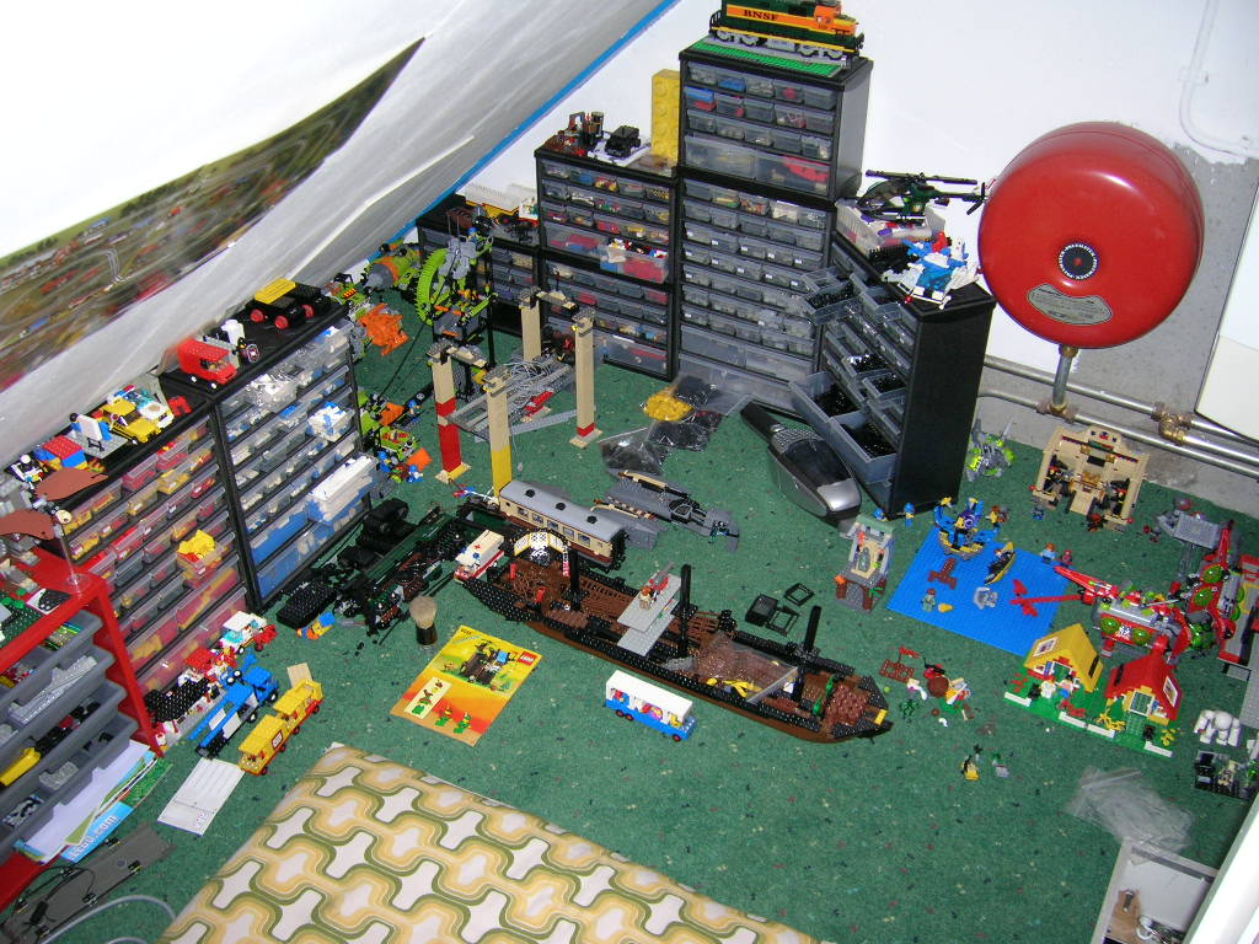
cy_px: 472
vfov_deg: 41.8
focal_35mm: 34
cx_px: 630
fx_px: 1237
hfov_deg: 54.0
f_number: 2.9
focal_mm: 5.7
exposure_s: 1/60.1
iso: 110
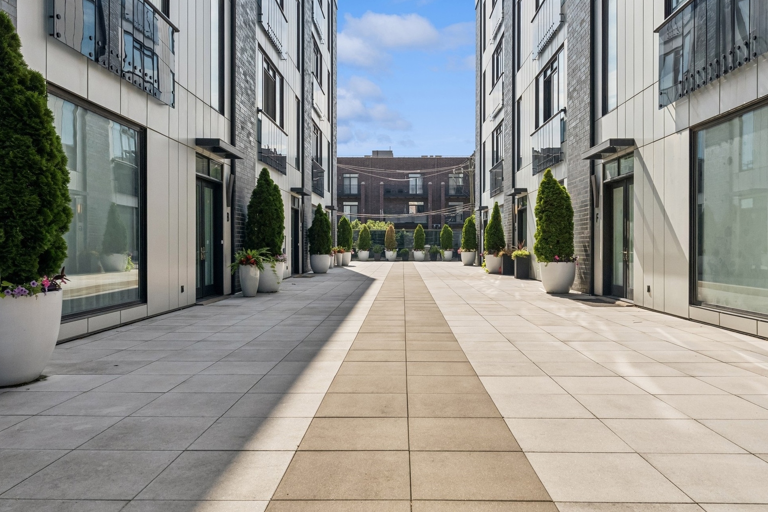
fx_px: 533
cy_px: 263
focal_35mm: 25
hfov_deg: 71.5
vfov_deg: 51.3
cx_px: 399
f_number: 8
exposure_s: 1/1600
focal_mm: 16
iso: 320
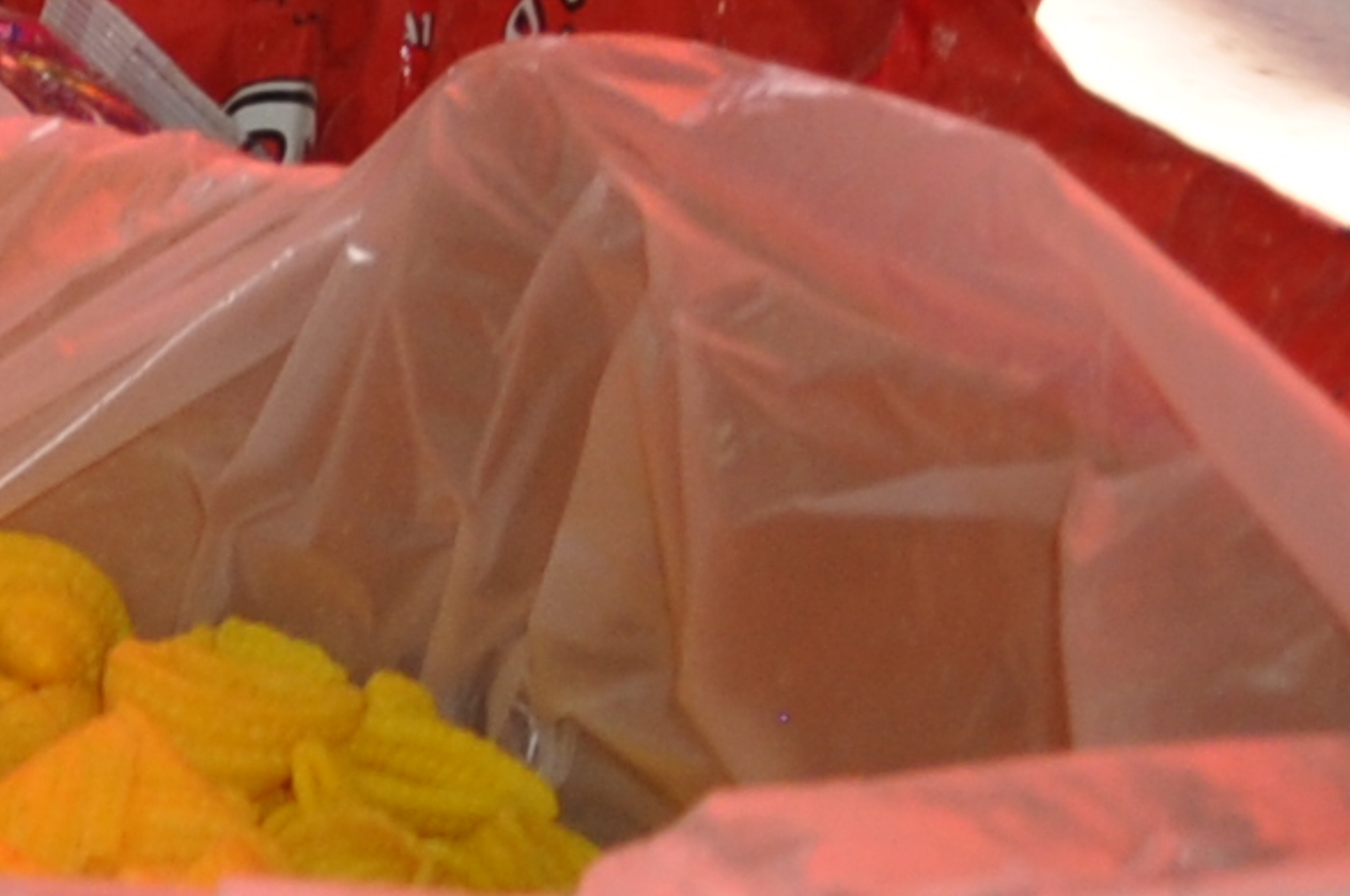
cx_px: -2790
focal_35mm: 197
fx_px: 7375
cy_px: -1411
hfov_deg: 8.6
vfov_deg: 6.5
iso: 280
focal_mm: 18
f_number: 3.5
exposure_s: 1/200
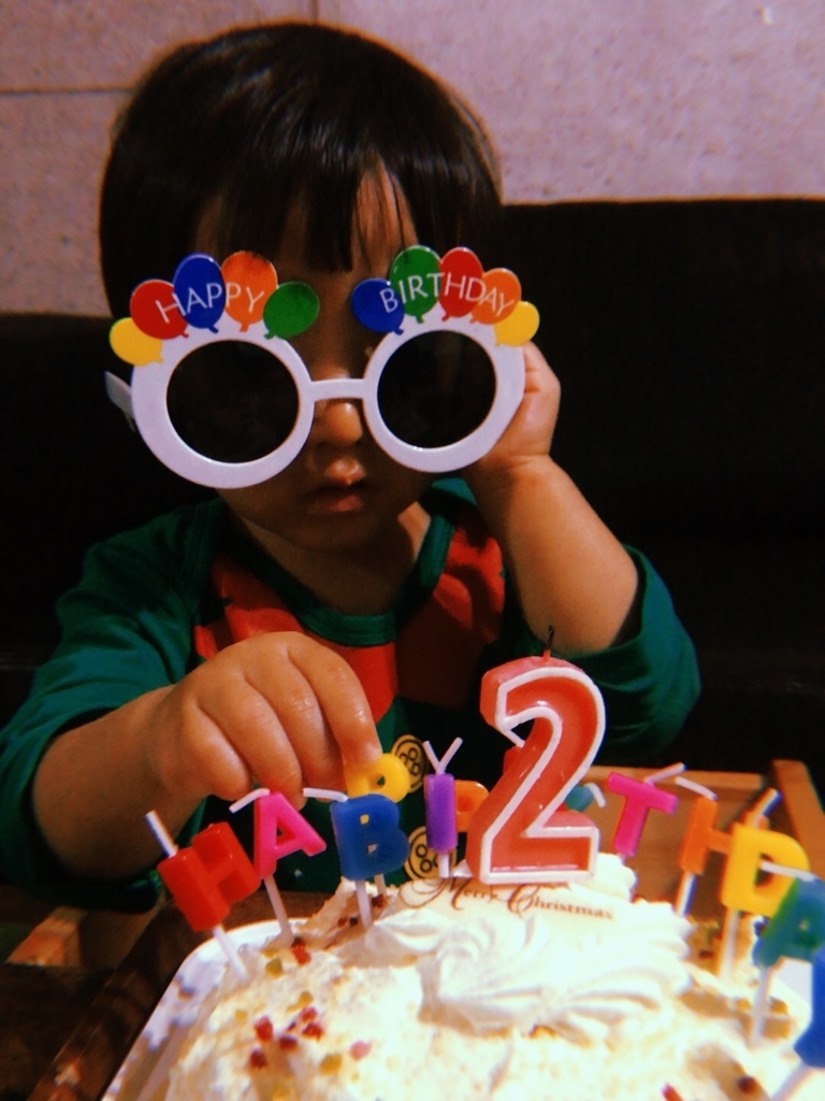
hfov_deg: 22.6
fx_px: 2066
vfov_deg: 29.8
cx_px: 412
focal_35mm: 65
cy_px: 550
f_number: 1.8
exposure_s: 1/40
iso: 400
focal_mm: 3.99
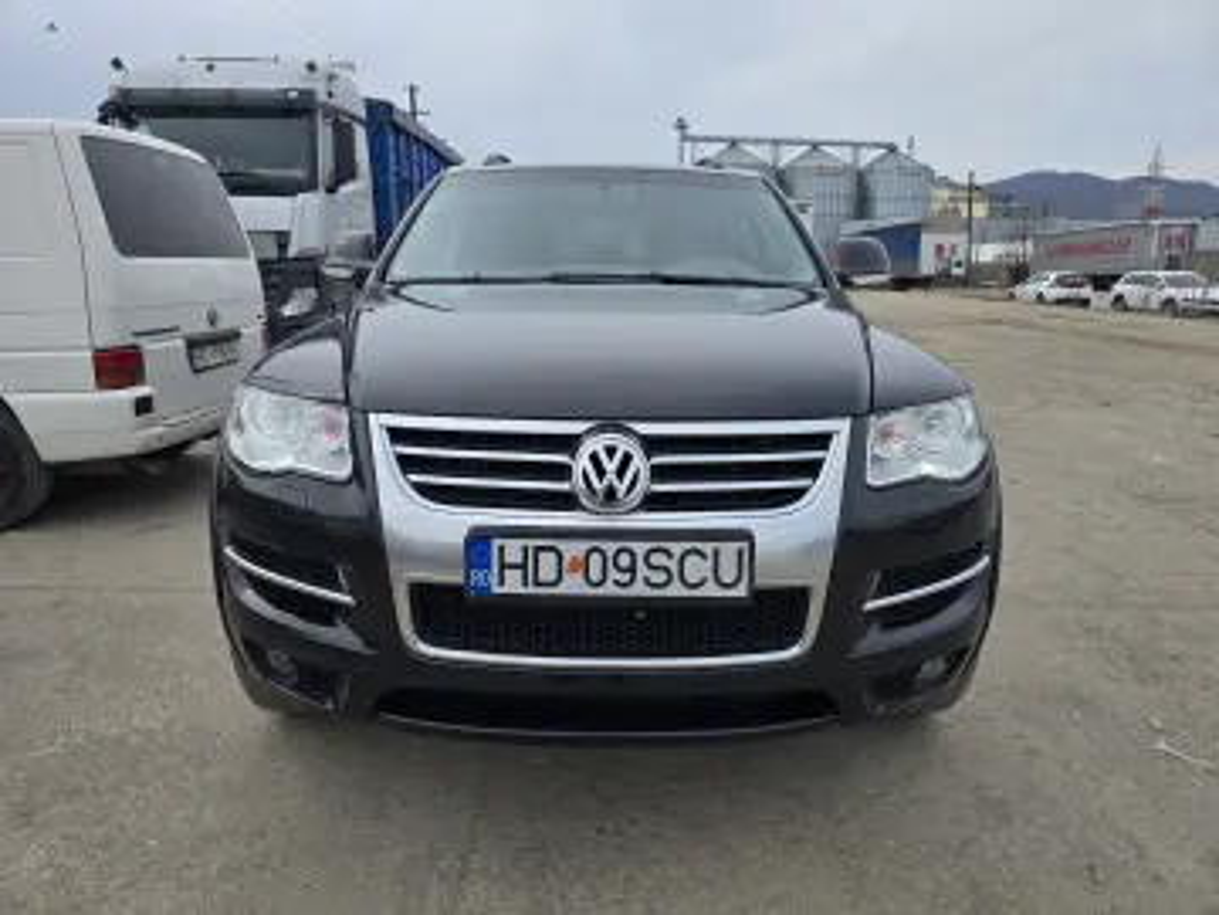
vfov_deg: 58.9
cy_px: 458
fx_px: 810
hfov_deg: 73.9
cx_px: 610
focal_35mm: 23
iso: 12
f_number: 1.7
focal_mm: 6.3
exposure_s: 1/668
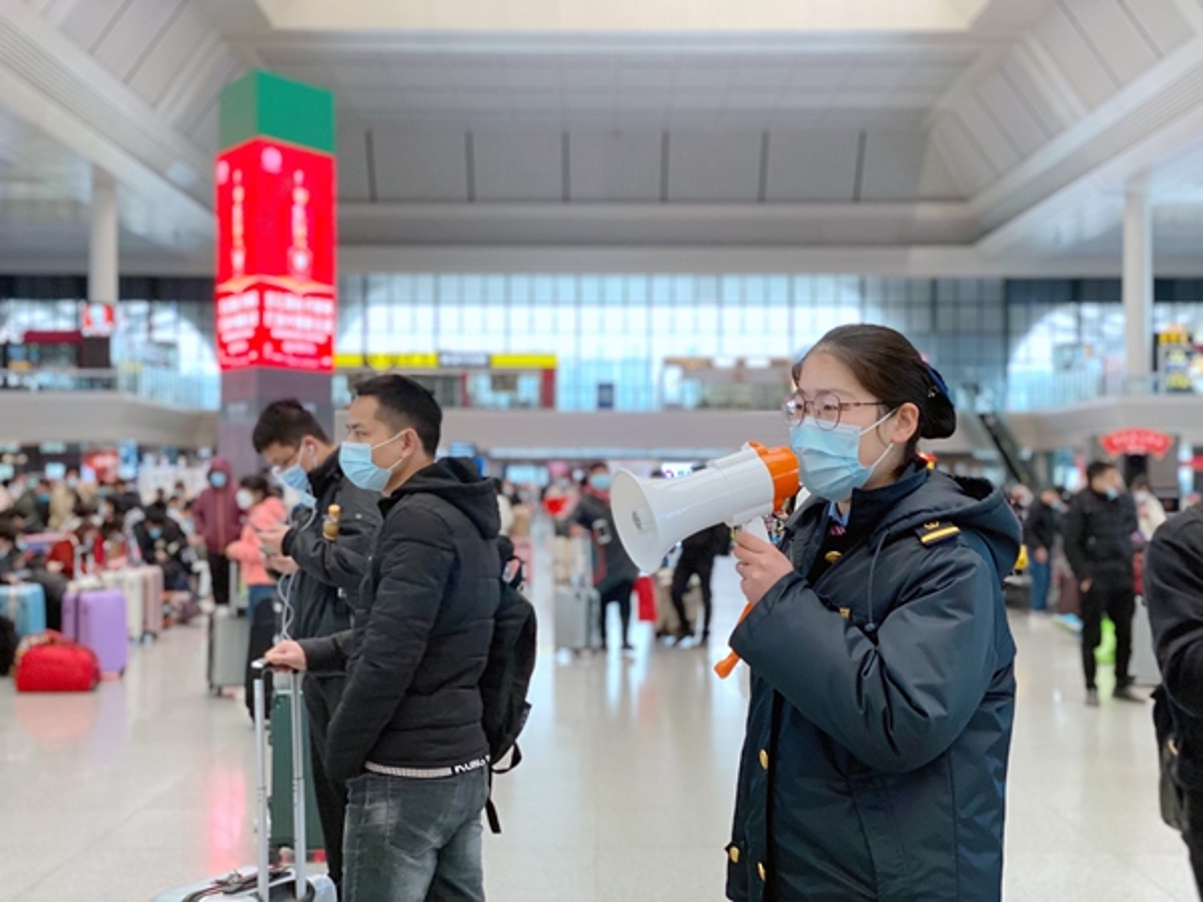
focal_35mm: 52
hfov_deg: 36.8
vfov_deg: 28.0
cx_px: 602
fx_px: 1807
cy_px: 451
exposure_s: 1/120
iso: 160
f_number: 2
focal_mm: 6
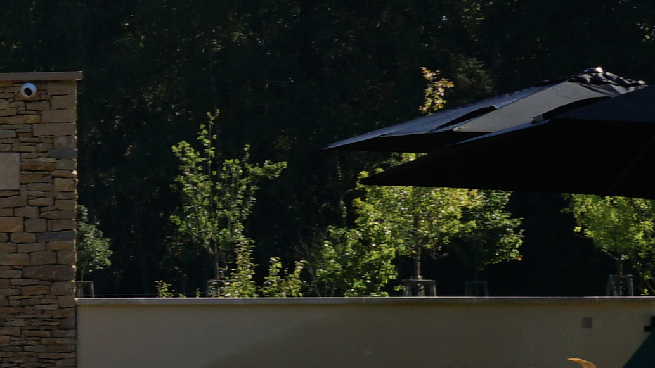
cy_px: 386
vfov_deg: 5.5
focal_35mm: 219
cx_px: -883
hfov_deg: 8.9
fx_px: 3803
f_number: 11
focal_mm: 36
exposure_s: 1/160
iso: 100
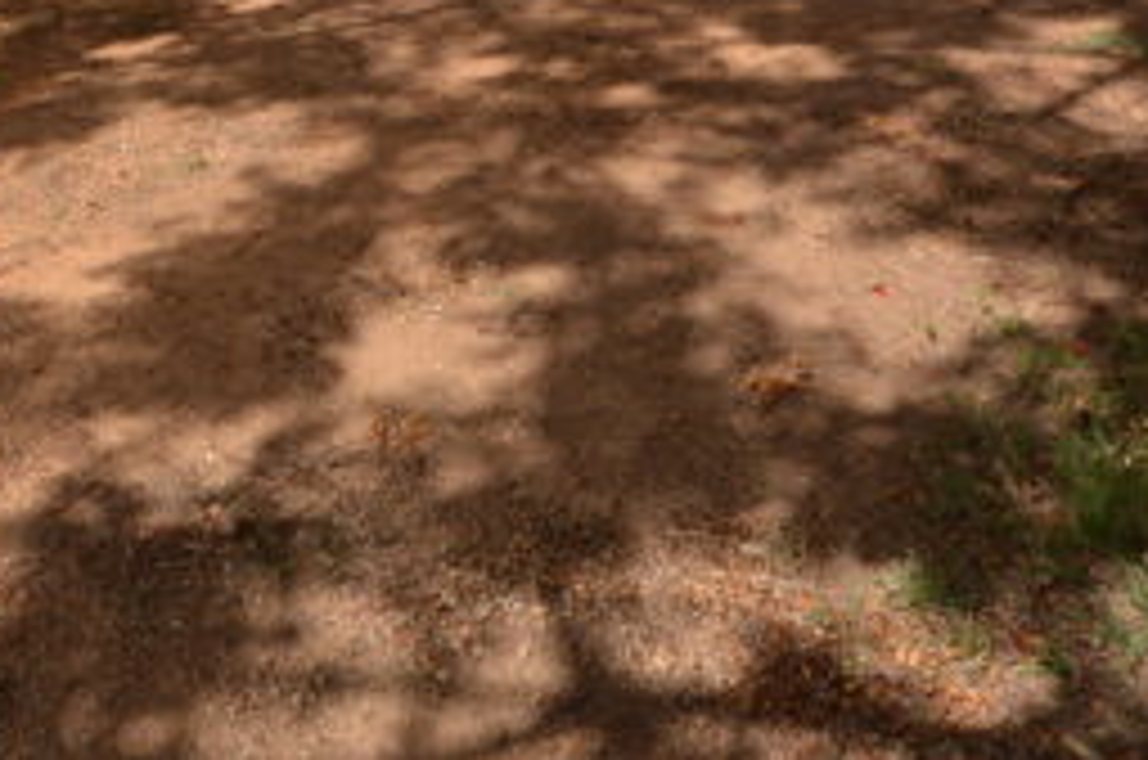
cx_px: 90
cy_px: -481
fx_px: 1687
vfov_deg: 20.4
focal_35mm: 53
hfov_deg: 35.1
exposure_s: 1/250
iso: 100
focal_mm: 10
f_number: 8
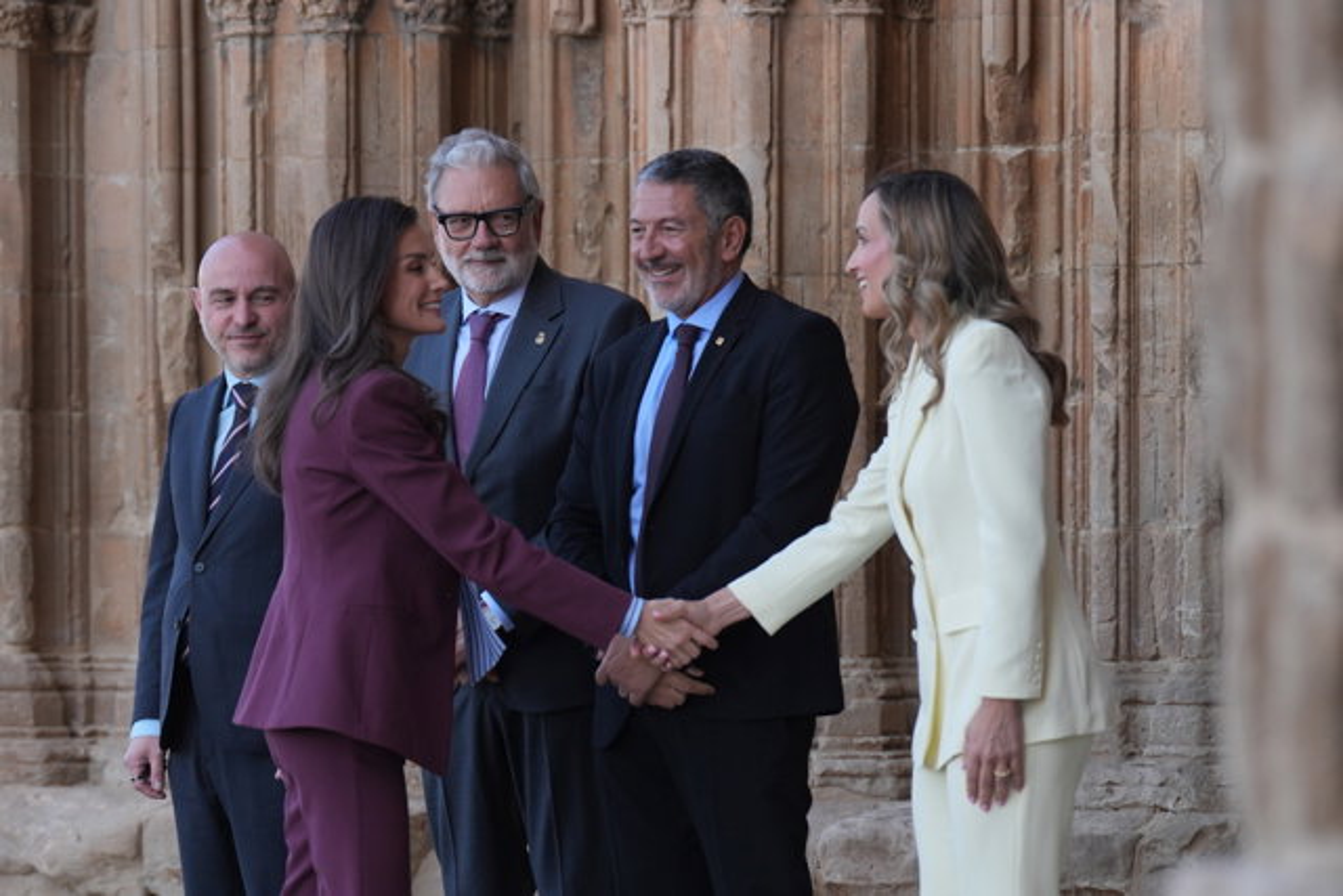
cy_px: 448
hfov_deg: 17.3
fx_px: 4403
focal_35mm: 118
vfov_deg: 11.6
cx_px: 672
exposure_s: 1/2000
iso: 400
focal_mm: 118
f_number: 2.8
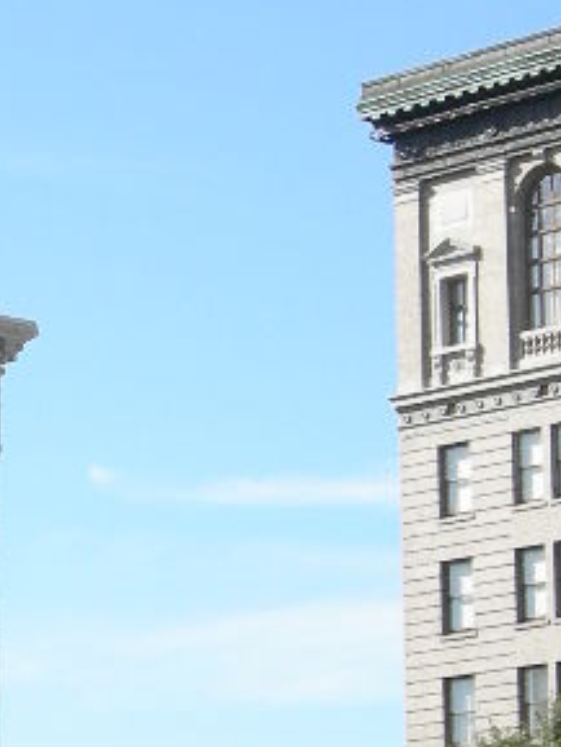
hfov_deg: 7.6
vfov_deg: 10.2
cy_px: 494
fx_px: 4189
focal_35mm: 194
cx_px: 13
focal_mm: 11.9
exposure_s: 1/184
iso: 64
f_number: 5.9
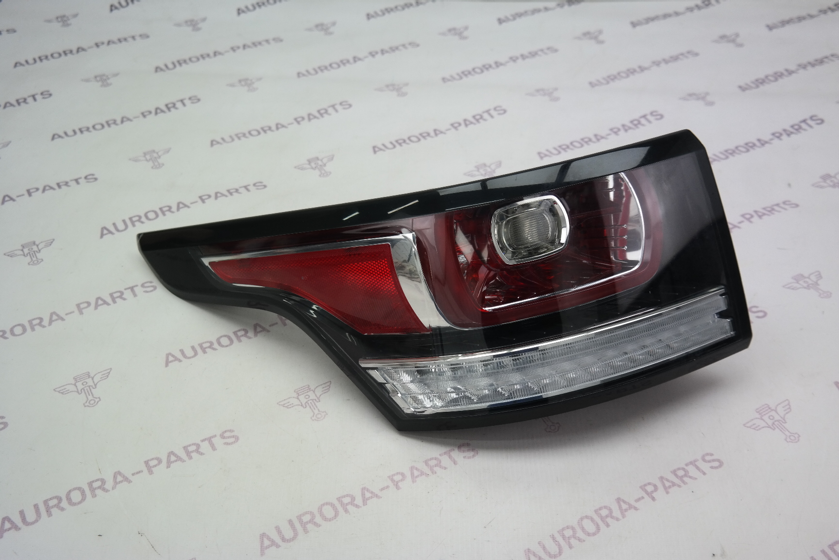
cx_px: 420
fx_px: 886
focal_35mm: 38
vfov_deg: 35.1
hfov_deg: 50.7
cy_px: 280
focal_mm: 25
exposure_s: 1/100
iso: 200
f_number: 4
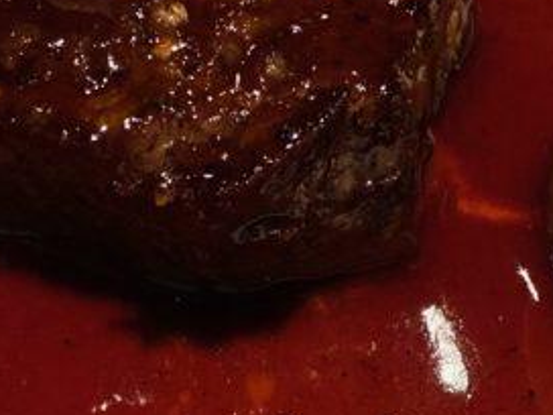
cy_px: 67
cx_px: 173
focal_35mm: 98
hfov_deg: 19.9
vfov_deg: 15.0
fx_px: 1566
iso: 400
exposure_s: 1/50
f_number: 1.8
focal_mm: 4.25
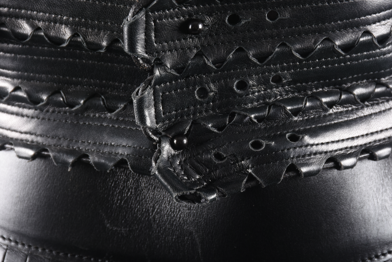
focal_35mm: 150
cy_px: 131
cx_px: 196
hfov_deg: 13.7
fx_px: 1635
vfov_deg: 9.2
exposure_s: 1/200
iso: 200
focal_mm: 100
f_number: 11
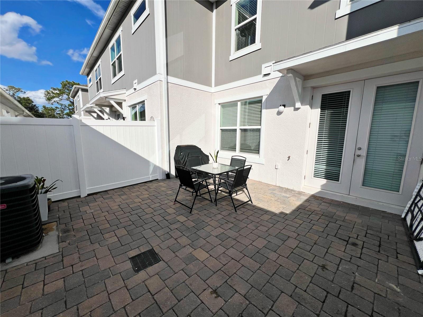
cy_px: 158
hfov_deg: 106.2
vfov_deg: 89.9
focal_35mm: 13
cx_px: 212
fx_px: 159
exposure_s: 1/5000
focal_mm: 1.57
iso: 32
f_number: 1.8
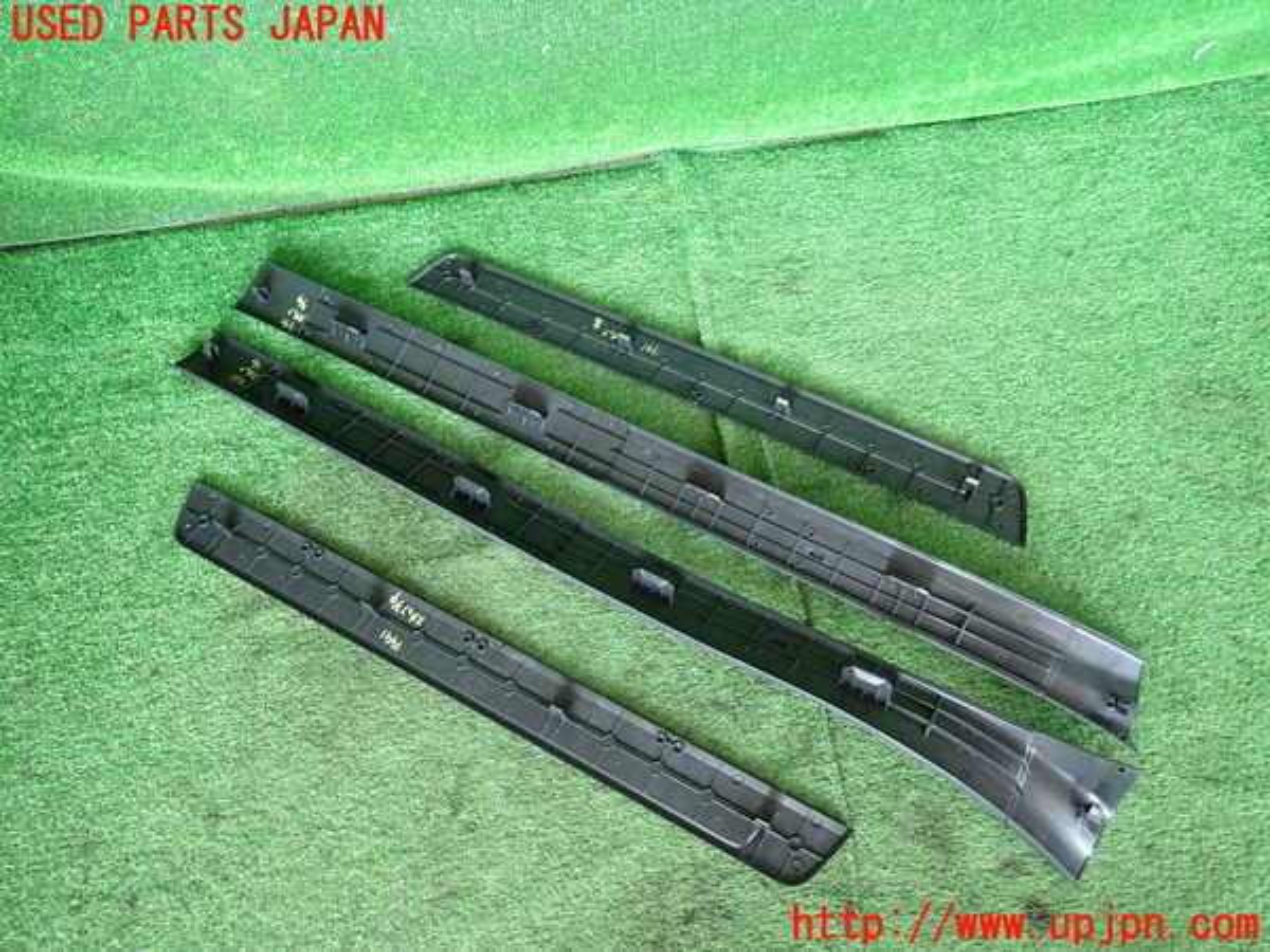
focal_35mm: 25
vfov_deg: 54.9
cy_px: 476
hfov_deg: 69.4
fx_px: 917
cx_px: 635
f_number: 2
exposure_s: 1/80
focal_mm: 4.5
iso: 200
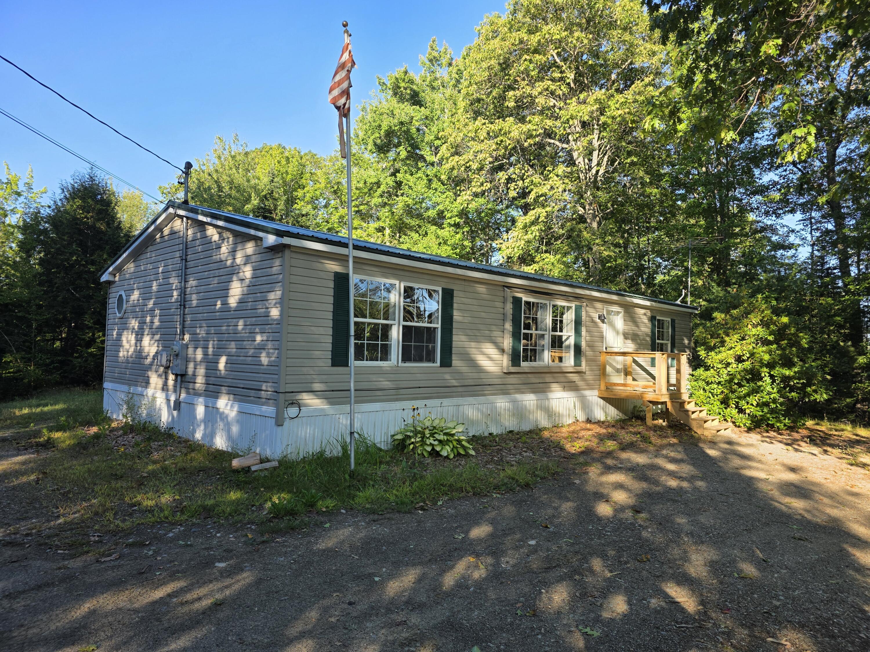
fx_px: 578
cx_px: 435
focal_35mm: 23
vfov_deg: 58.9
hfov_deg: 73.9
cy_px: 326
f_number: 1.7
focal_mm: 6.3
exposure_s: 1/1550
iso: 80
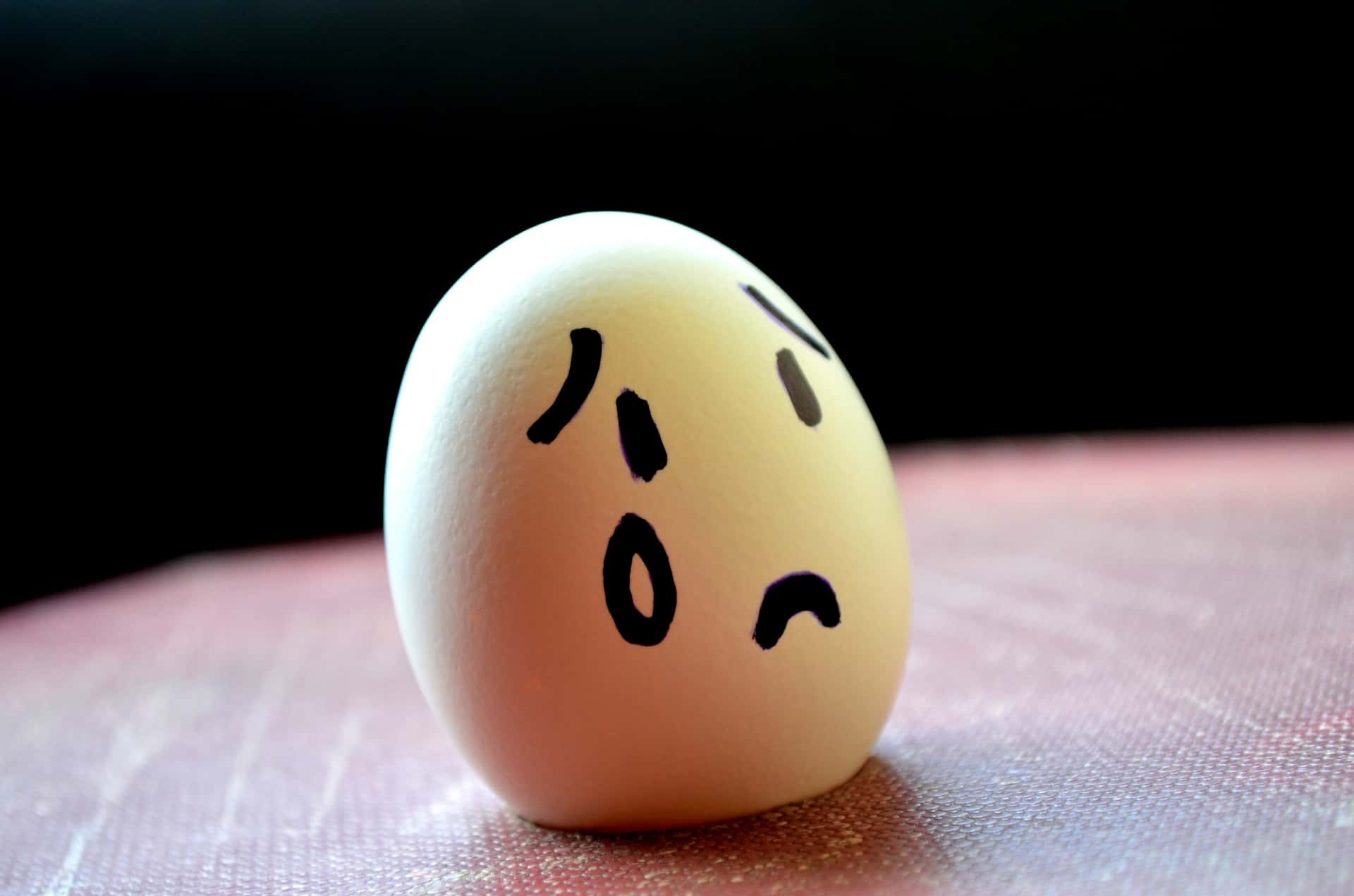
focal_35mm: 82
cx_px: 677
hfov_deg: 24.7
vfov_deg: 16.5
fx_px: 3096
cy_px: 448
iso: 400
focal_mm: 55
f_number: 5.6
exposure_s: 1/50
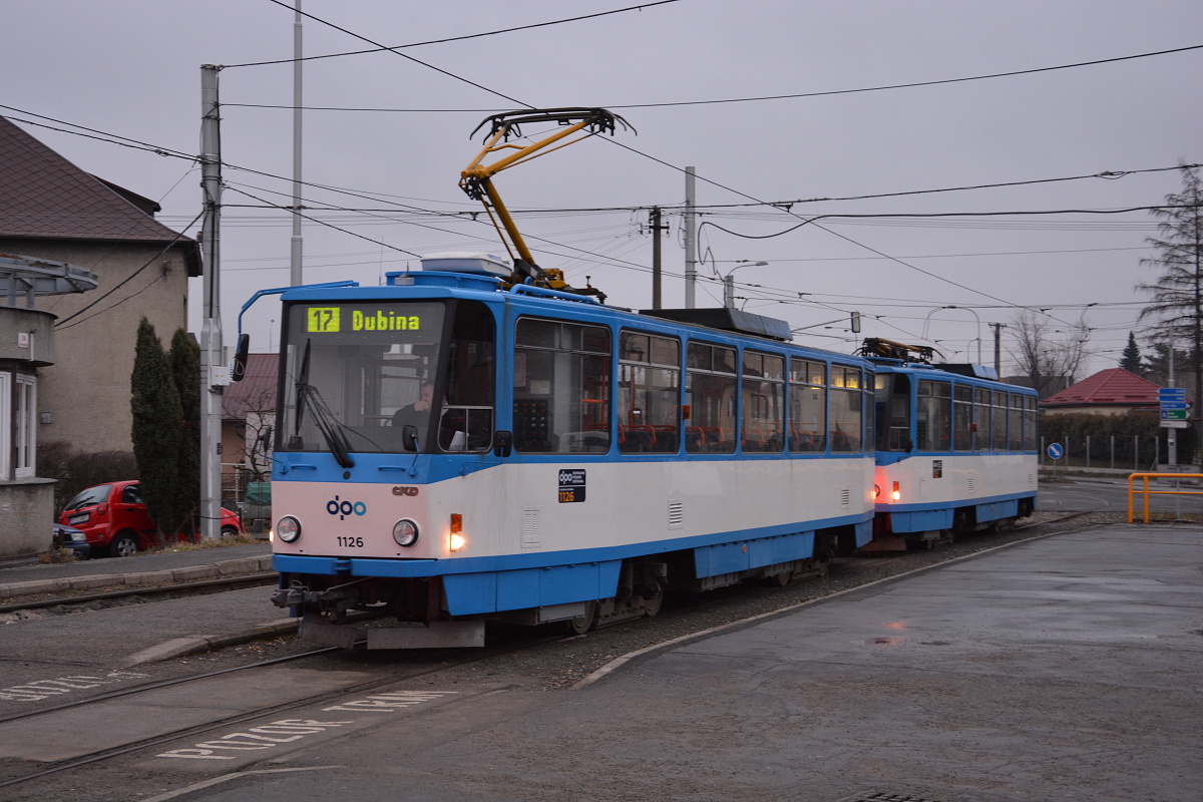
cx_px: 602
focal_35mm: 57
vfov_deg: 23.8
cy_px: 401
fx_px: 1905
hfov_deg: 35.1
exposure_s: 1/15
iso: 640
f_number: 5.6
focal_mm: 38
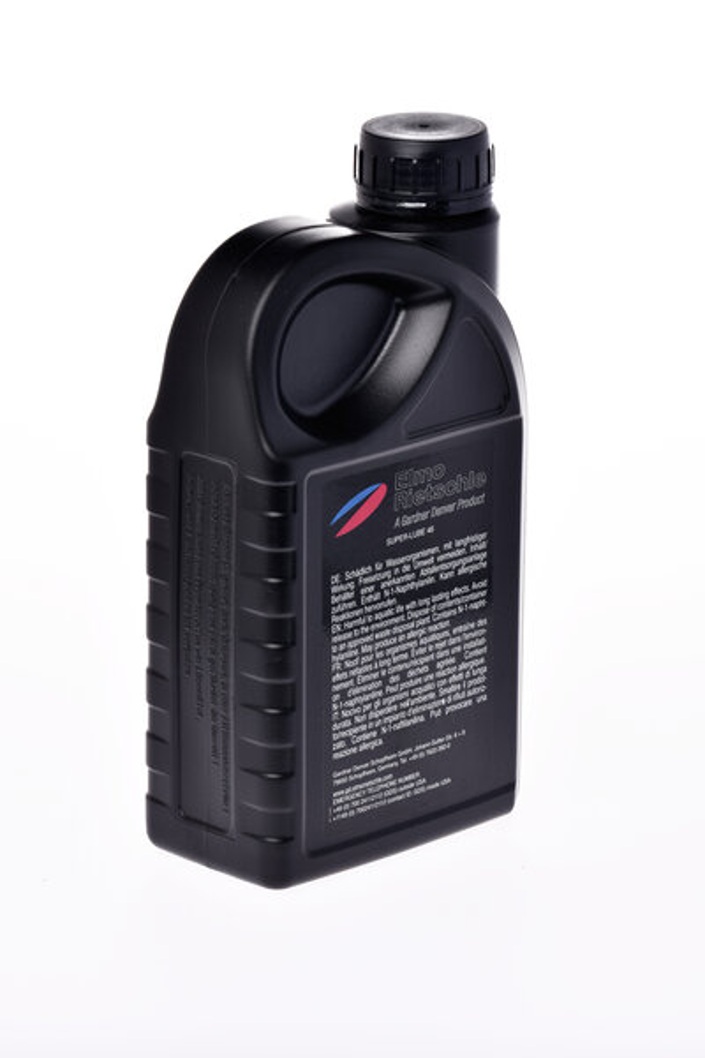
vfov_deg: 10.7
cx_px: 352
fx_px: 5640
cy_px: 529
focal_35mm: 192
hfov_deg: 7.2
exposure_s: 1/100
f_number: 18
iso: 100
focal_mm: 160
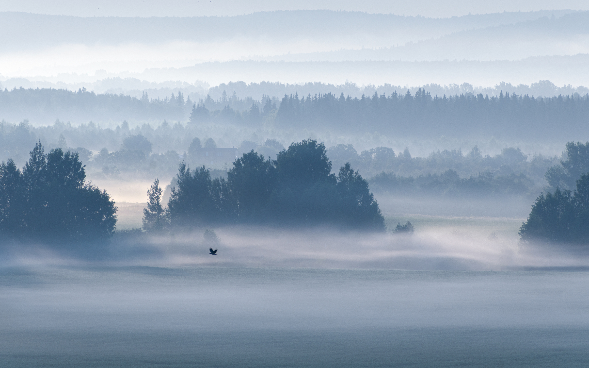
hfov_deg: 4.6
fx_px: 7368
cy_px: 178
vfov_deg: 2.9
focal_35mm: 459
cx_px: 295
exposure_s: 1/320
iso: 100
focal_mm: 300
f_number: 10
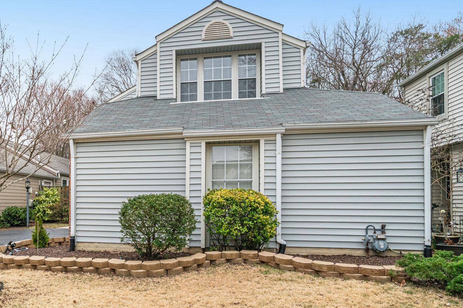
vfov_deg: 46.4
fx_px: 360
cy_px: 164
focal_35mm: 28
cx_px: 106
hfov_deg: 61.1
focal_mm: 18
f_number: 8
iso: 1250
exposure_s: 1/1600
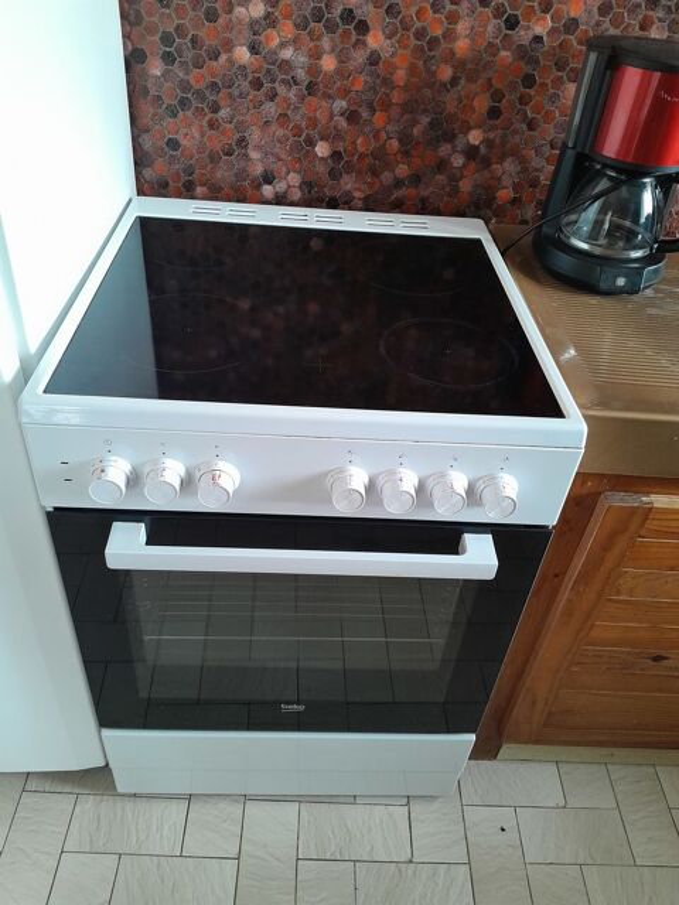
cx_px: 340
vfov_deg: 67.3
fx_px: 680
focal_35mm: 26
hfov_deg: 53.1
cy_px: 452
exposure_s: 1/50
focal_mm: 3.98
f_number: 1.8
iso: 400
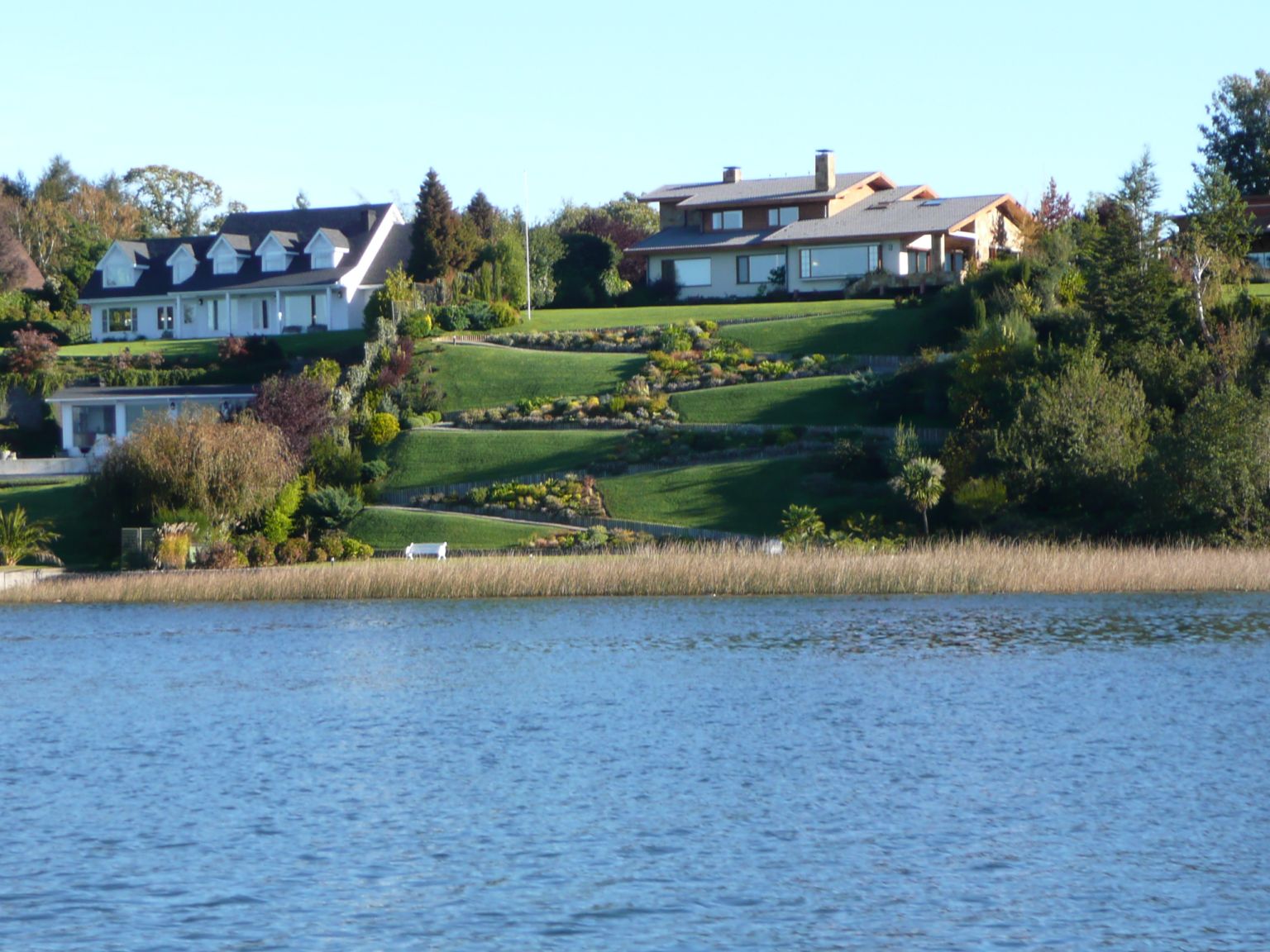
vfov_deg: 12.9
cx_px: 635
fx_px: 4219
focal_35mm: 115
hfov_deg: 17.1
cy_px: 476
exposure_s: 1/200
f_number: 4.7
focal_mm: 15.7
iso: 100
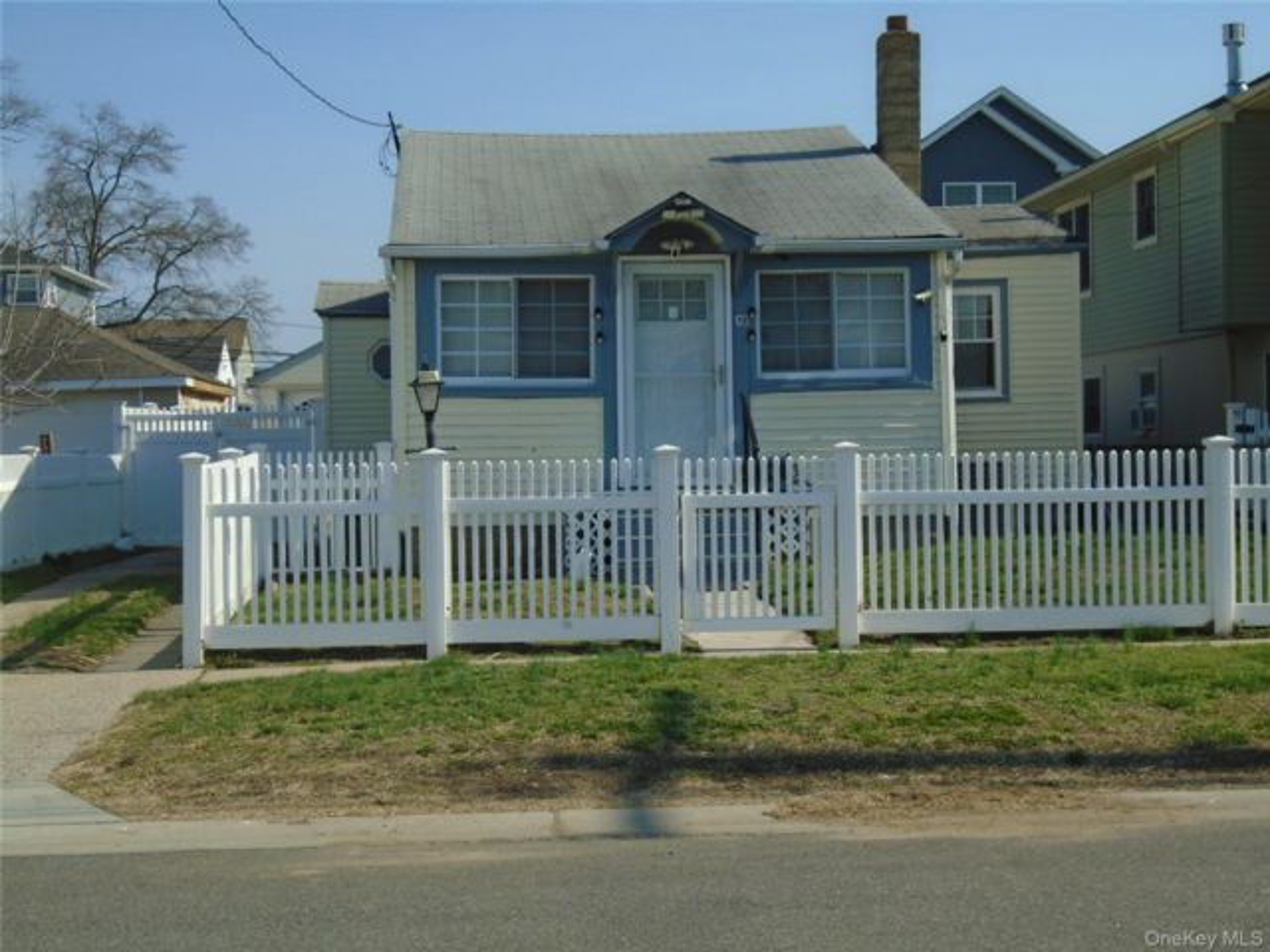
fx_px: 2128
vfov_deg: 25.2
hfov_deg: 33.2
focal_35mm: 58
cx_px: 635
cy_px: 476
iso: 100
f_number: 4.9
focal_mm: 10.2
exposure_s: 1/800
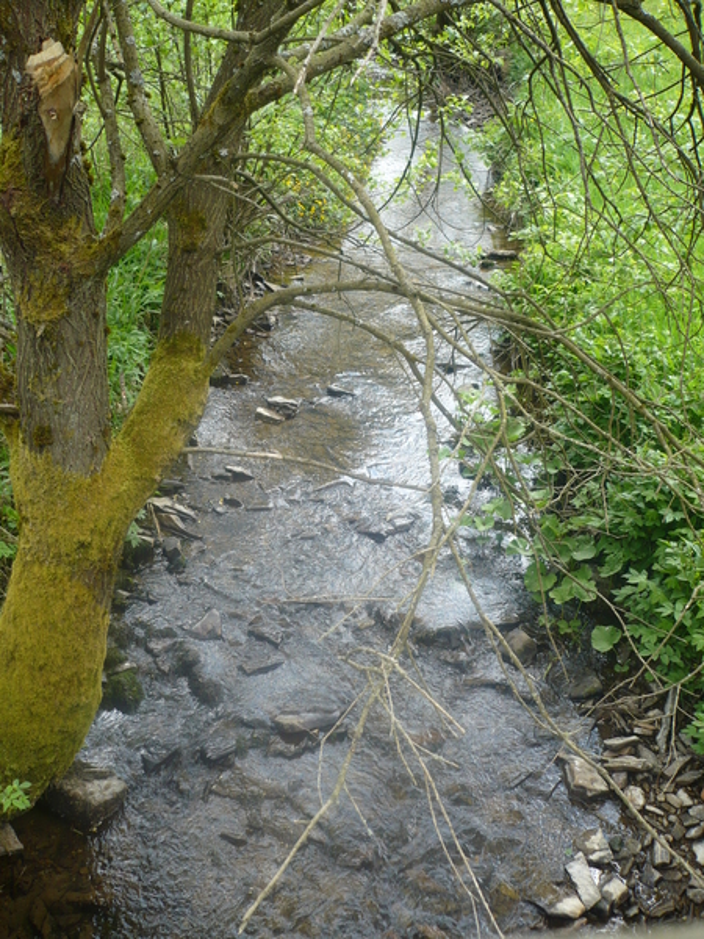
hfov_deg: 40.7
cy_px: 470
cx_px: 352
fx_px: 949
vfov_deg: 52.6
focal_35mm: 35
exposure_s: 1/100
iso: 100
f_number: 2.8
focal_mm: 5.8
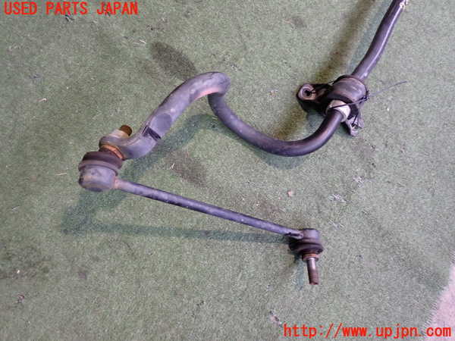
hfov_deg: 60.0
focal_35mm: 30
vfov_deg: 46.8
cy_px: 170
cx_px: 228
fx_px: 394
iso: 320
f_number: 2.3
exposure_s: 1/30
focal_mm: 5.4
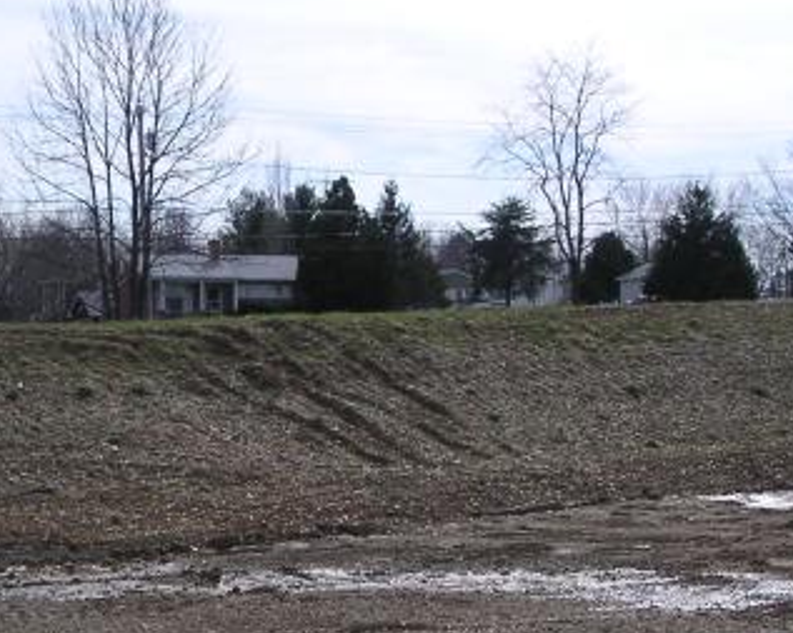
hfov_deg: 25.1
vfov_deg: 20.2
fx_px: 1759
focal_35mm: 75
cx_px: 185
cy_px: 480
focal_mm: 6
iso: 50
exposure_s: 1/180
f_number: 6.7
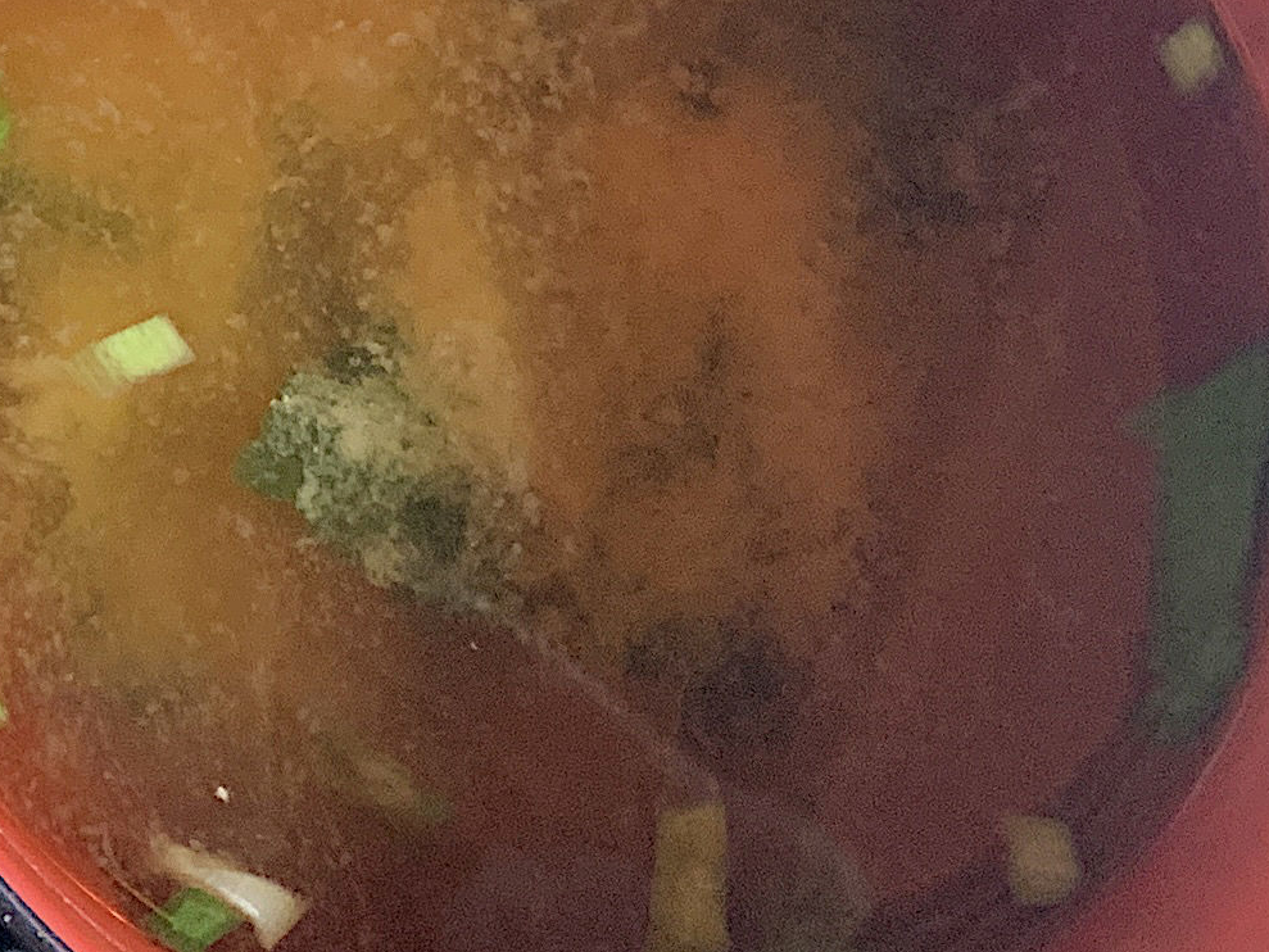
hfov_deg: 16.5
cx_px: -756
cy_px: -282
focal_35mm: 106
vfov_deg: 13.5
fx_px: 3886
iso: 100
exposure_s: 1/50
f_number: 1.8
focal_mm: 4.25
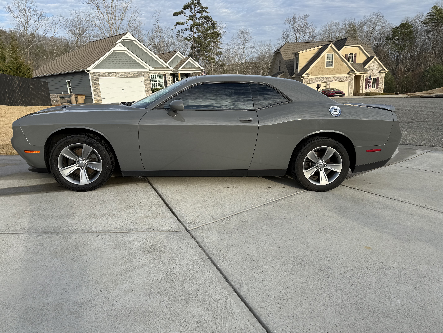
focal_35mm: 24
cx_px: 222
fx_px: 307
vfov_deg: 56.8
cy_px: 166
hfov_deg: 71.6
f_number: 1.78
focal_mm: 6.76
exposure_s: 1/2110
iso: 80
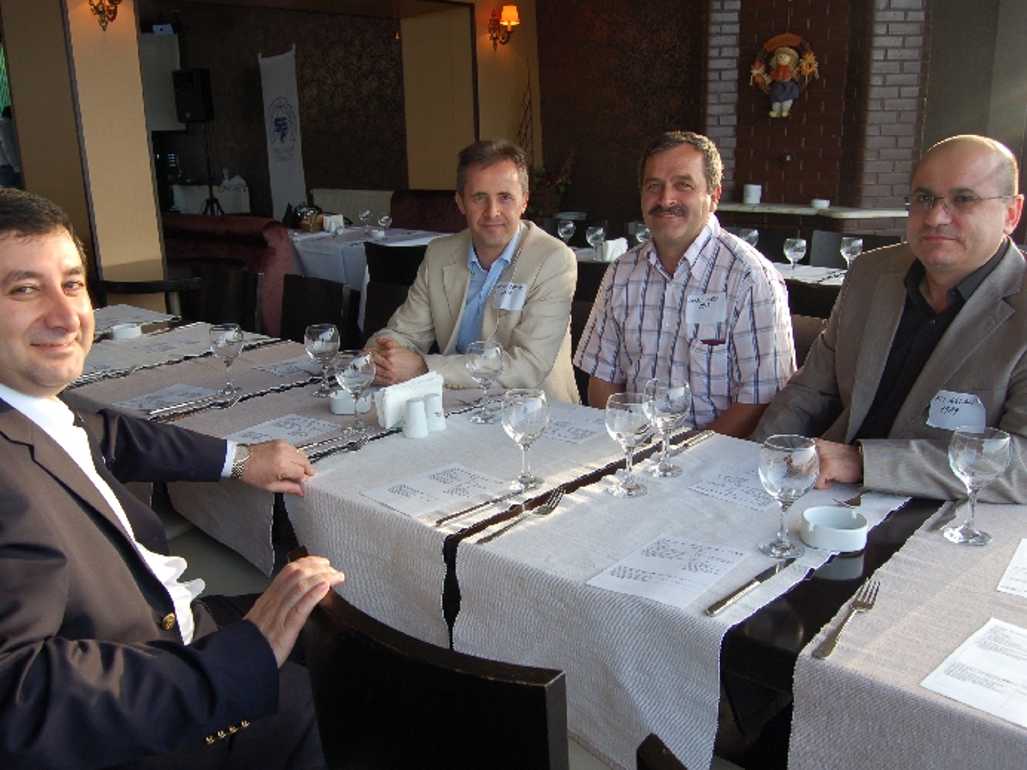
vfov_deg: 46.8
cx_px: 481
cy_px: 393
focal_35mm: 30
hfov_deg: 59.9
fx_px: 890
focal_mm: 18
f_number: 5
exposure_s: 1/100
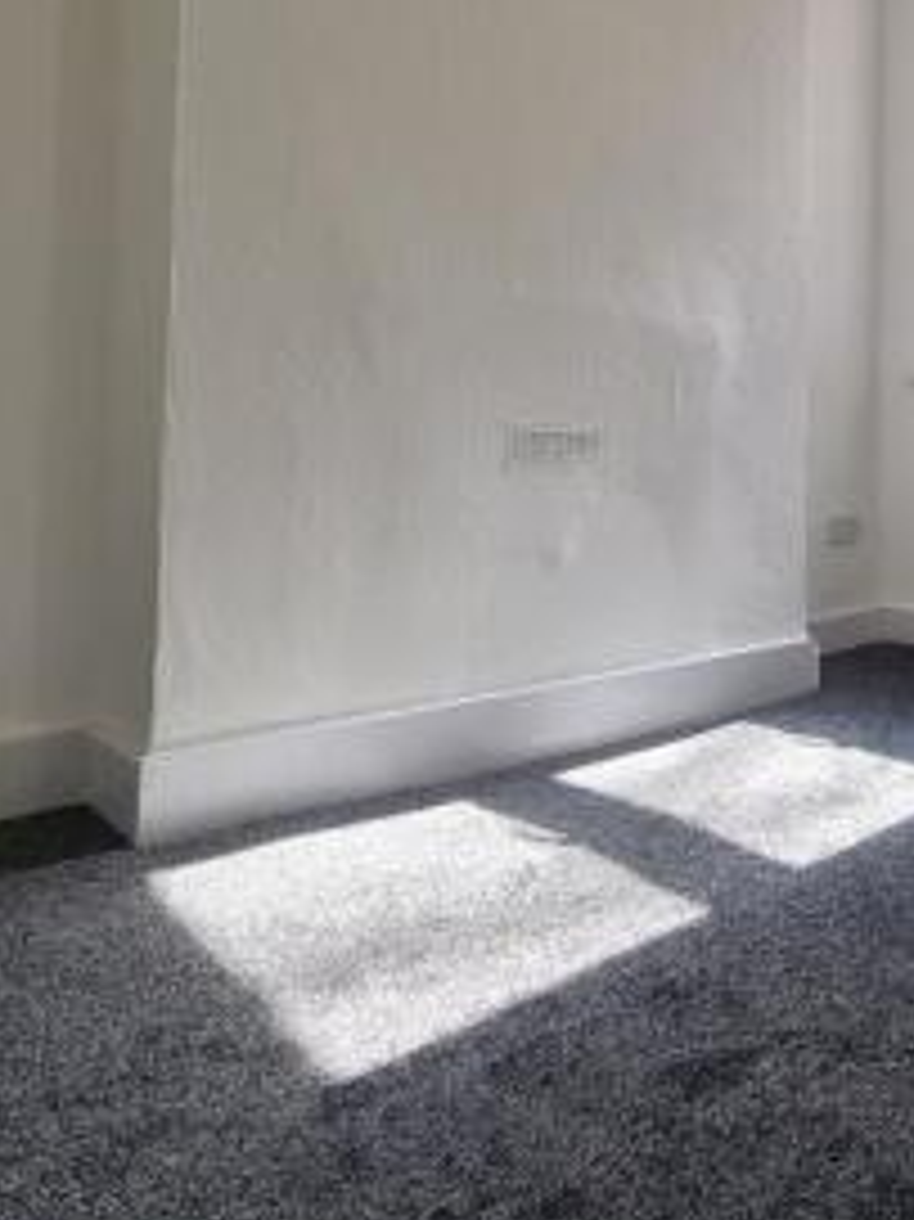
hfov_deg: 45.6
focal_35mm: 28
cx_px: 799
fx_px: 987
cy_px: 398
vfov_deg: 61.8
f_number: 2.2
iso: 100
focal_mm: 2.2
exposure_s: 1/100
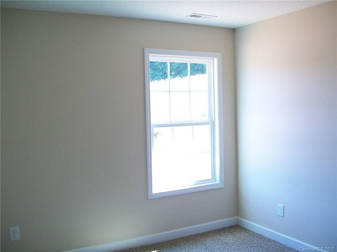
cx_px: 168
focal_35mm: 36
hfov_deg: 51.4
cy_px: 126
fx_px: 350
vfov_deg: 39.7
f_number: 2.7
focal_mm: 6
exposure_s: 1/60
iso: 160
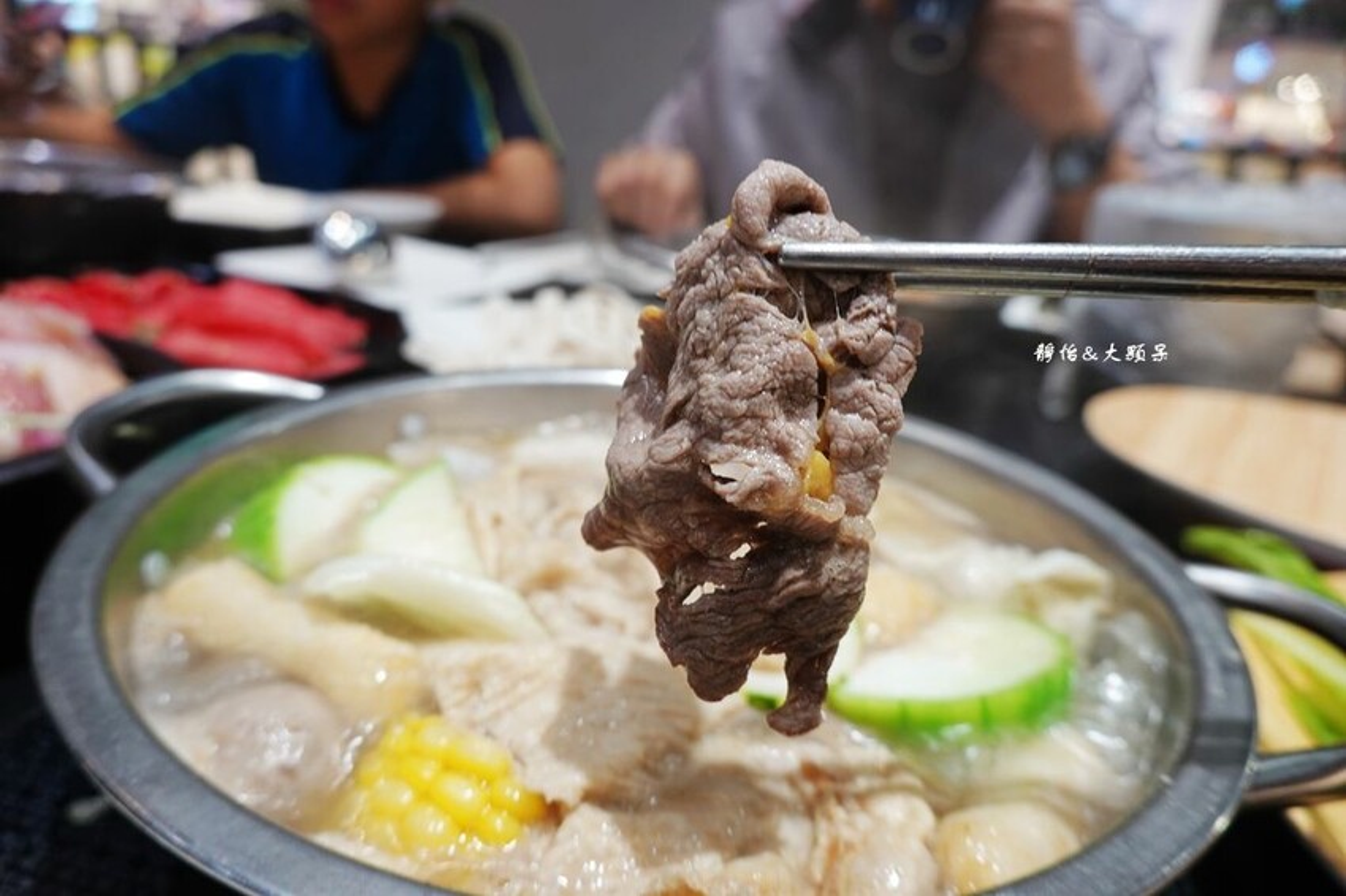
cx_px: 673
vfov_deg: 53.1
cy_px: 448
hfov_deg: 73.8
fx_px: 897
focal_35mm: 24
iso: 200
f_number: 2.8
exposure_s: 1/30
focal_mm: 9
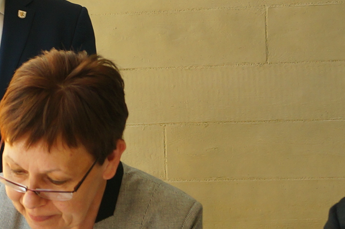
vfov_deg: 11.1
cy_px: 174
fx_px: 1177
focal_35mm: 123
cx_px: -1
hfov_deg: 16.3
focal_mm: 22
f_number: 4
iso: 250
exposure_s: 1/60
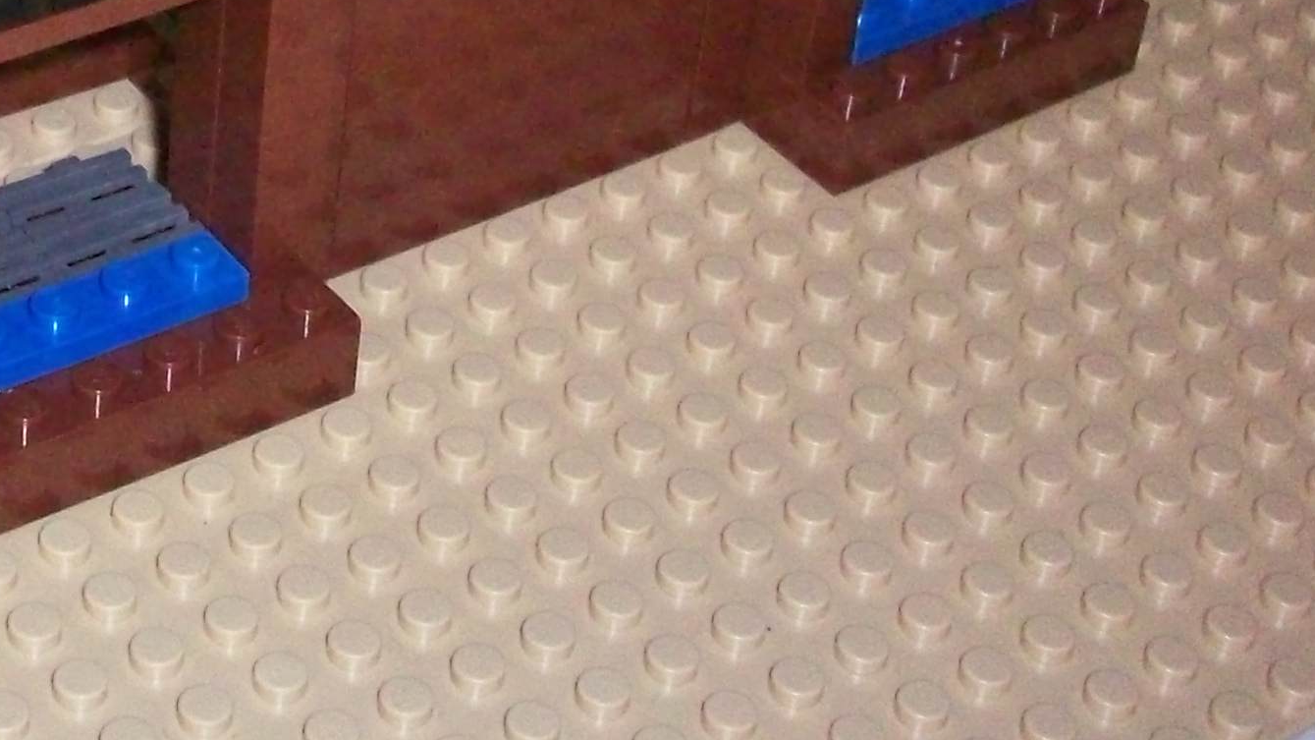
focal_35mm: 92
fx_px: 3208
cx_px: 46
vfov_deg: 12.7
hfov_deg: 22.4
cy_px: -208
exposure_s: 1/128
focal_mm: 6.2
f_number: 2.8
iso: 400
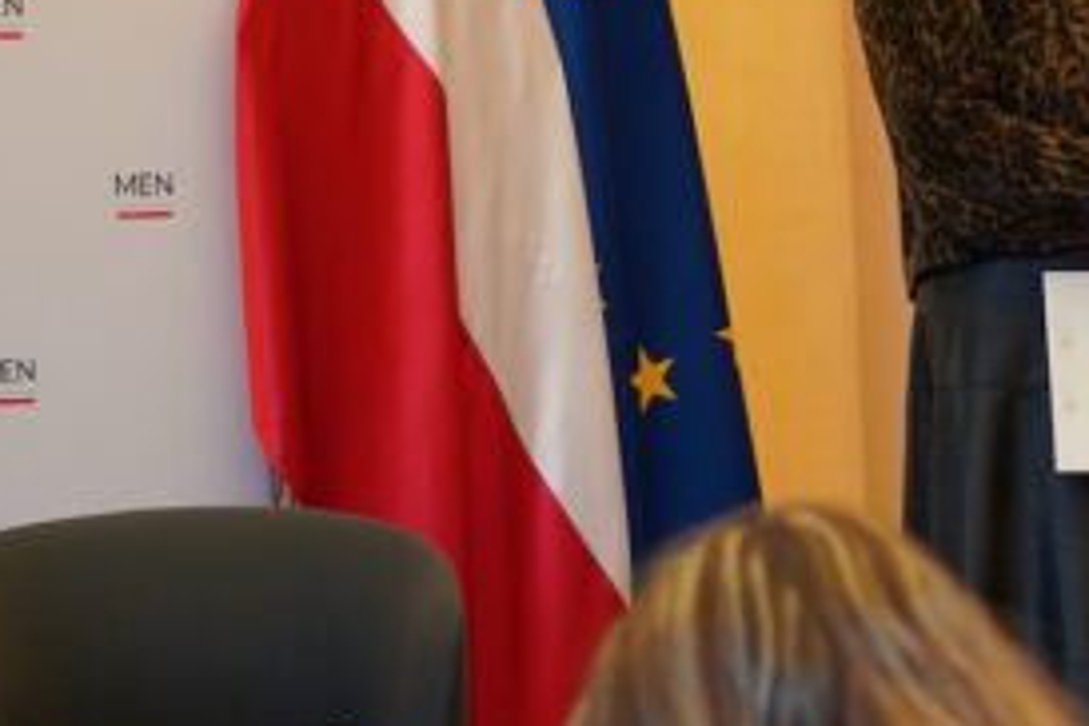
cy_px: 413
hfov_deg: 10.4
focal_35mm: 195
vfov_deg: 7.0
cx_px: 1125
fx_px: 5898
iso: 1600
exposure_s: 1/160
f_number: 4
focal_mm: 52
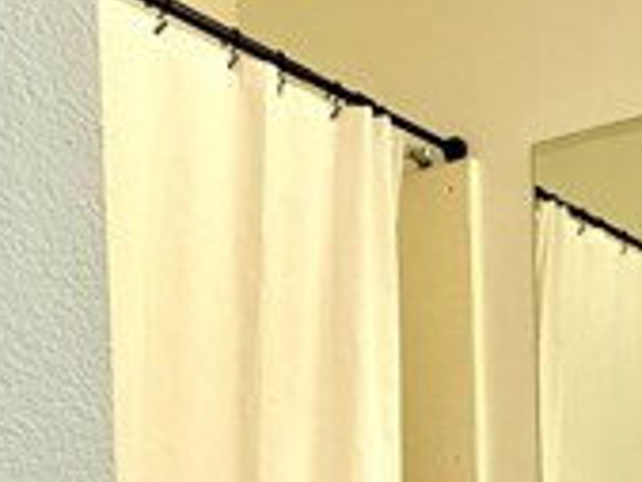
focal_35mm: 53
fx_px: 984
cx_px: 555
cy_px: 547
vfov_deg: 25.3
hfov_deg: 34.5
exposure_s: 1/120
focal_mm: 2.22
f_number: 2.2
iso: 320
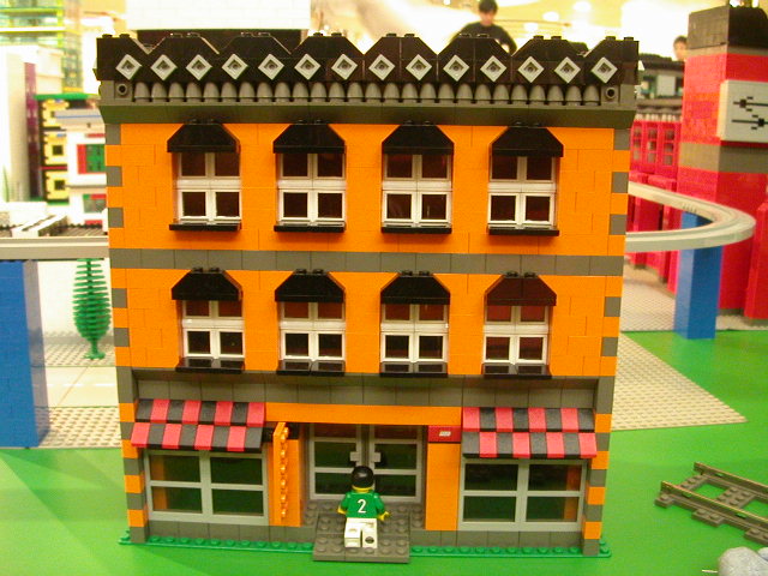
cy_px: 288
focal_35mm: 37
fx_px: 821
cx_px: 384
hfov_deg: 50.1
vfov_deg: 38.7
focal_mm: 5.6
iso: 400
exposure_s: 1/9.5
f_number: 2.7
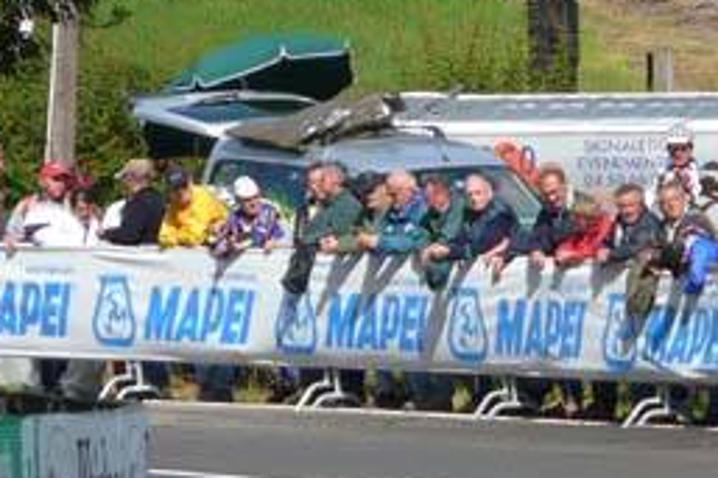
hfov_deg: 2.5
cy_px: 310
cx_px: 517
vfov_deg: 1.6
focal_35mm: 839
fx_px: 16722
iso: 100
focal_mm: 53.4
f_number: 4.5
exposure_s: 1/640
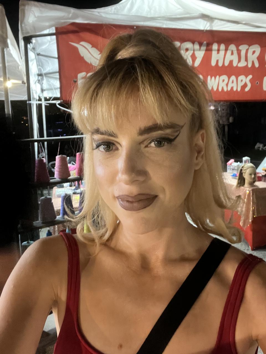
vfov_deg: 60.0
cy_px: 177
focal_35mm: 30
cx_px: 133
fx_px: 307
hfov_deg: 46.8
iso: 800
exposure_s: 1/15
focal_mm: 2.71
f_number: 2.2
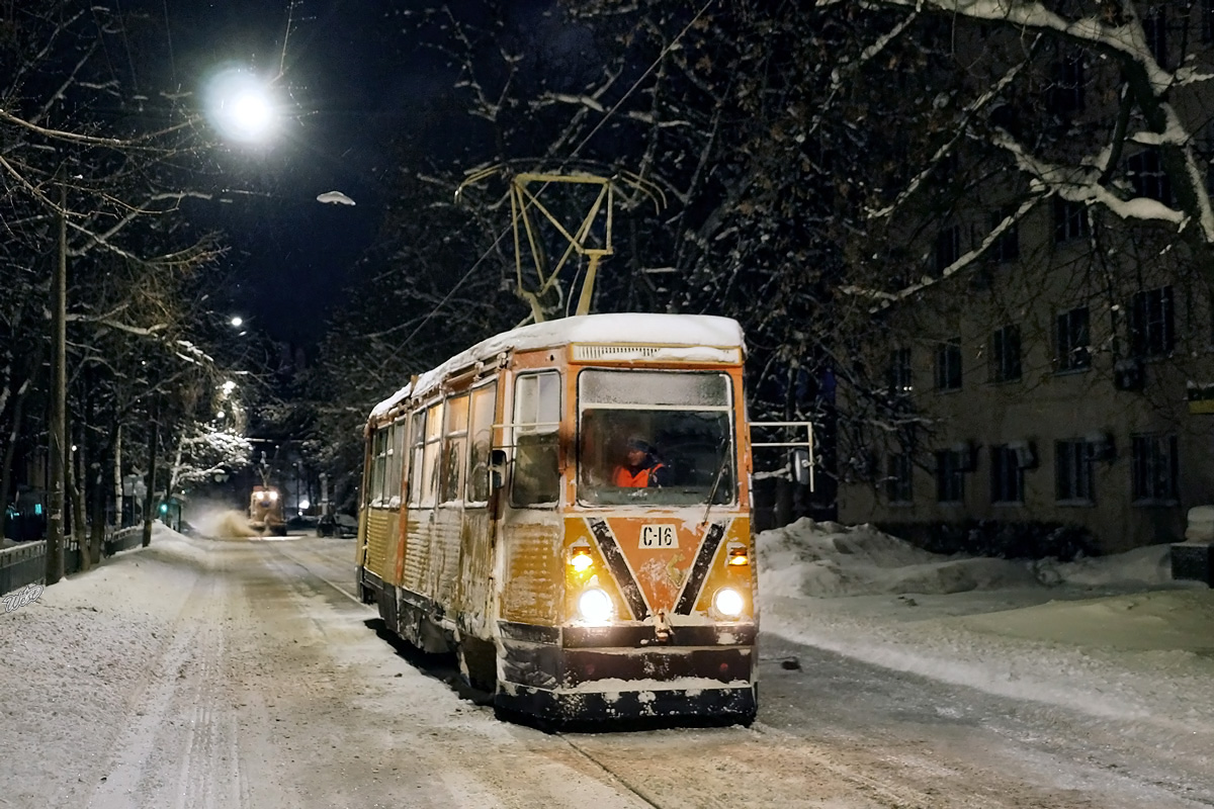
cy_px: 404
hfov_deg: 46.4
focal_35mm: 42
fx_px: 1416
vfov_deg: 31.9
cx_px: 607
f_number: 4.5
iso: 800
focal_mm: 28
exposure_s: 1/20
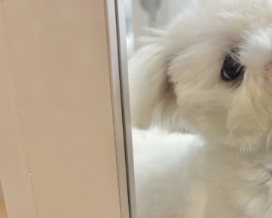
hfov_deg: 38.8
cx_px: 234
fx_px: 362
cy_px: 151
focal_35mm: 45
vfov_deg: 33.1
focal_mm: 5.96
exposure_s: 1/100
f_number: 1.6
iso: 64
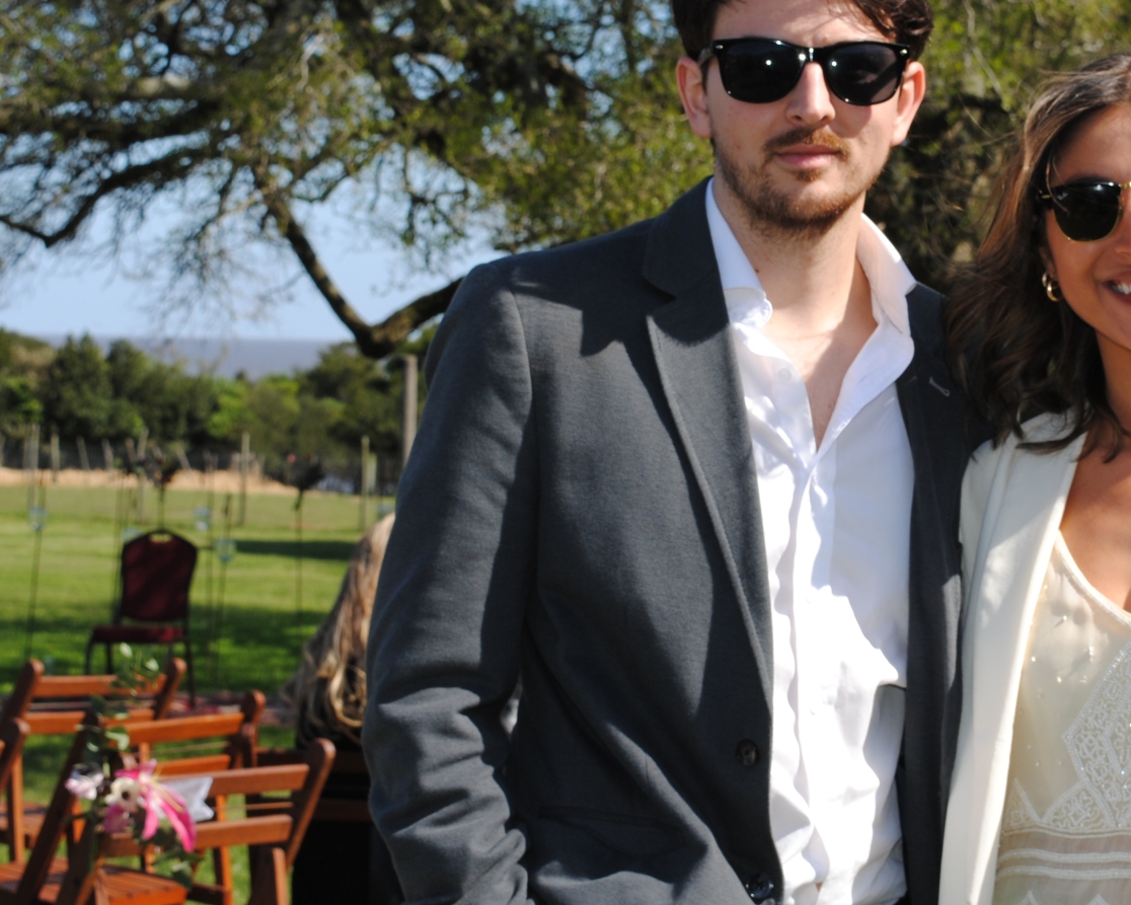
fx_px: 2946
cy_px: 401
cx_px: 898
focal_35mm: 88
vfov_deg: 17.5
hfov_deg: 21.5
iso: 100
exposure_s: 1/200
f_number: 10
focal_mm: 36
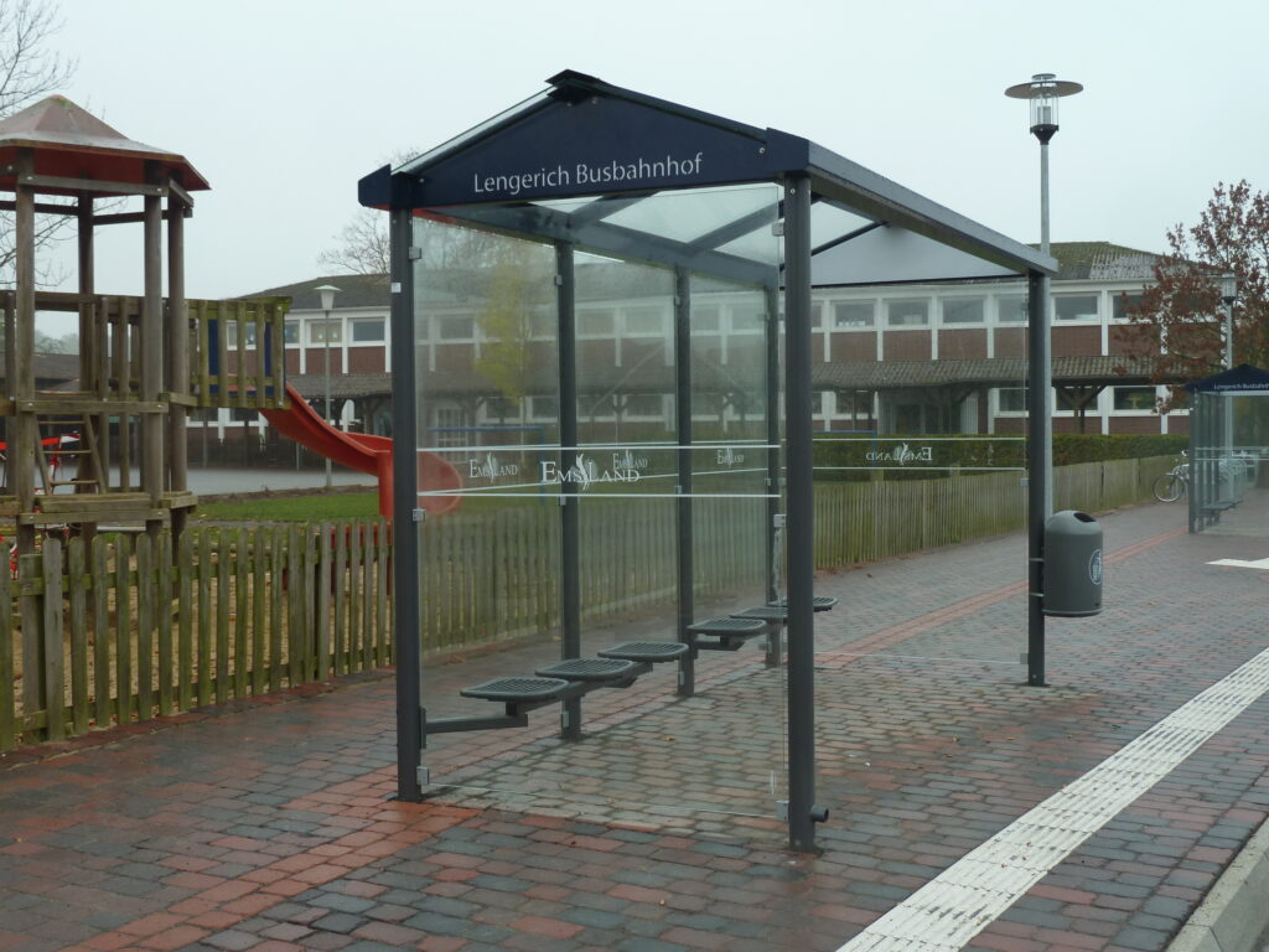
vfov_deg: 32.9
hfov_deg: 42.9
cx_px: 634
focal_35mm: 44
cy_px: 476
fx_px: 1613
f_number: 3.7
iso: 80
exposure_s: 1/60
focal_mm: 7.3
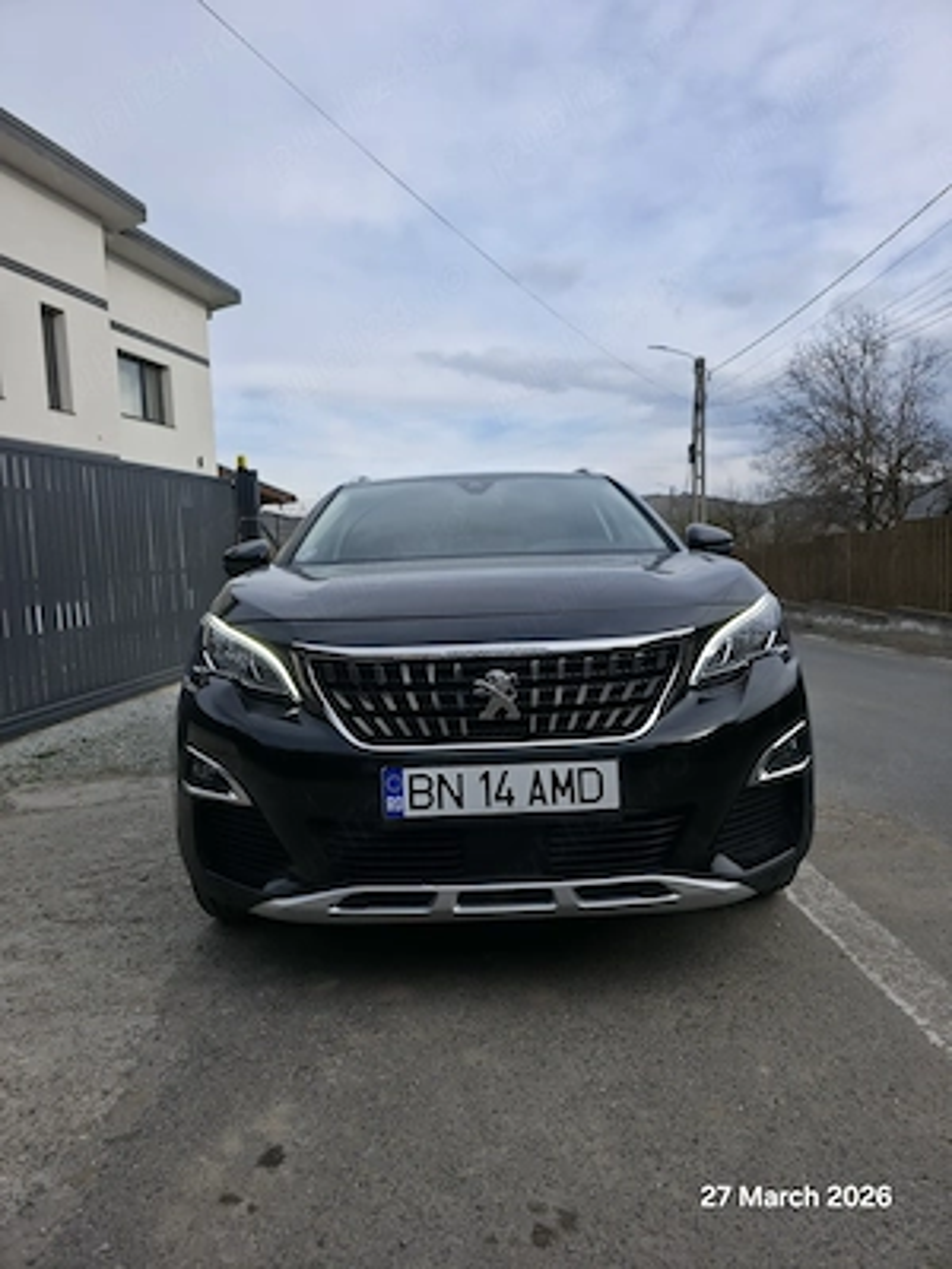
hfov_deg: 58.9
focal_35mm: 23
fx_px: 843
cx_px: 476
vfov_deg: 73.9
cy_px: 634
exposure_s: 1/1804
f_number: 1.7
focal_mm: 6.3
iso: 50
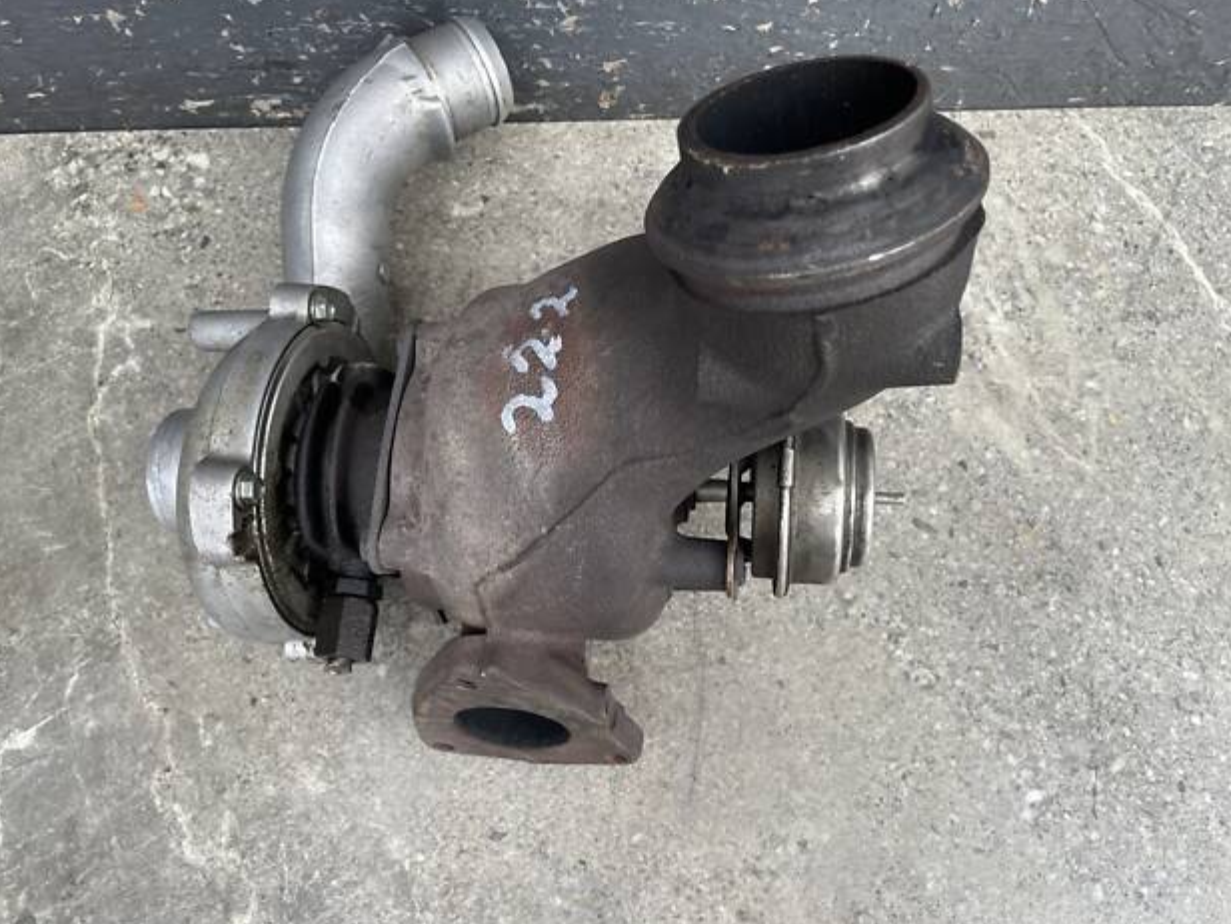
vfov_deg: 51.4
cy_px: 468
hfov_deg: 65.3
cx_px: 629
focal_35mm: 27
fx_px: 960
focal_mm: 4.2
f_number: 1.6
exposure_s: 1/121
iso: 64
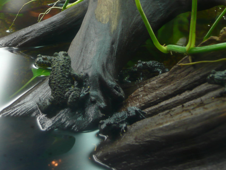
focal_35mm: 62
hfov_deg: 31.2
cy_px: 85
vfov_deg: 23.7
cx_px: 113
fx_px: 405
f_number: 4.5
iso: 200
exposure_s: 1/8
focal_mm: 10.2
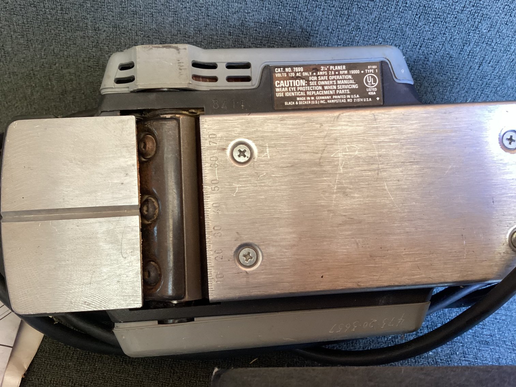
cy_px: 194
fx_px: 462
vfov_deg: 45.4
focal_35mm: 31
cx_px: 258
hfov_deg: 58.3
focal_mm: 3.3
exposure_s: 1/50
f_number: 2.4
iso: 125
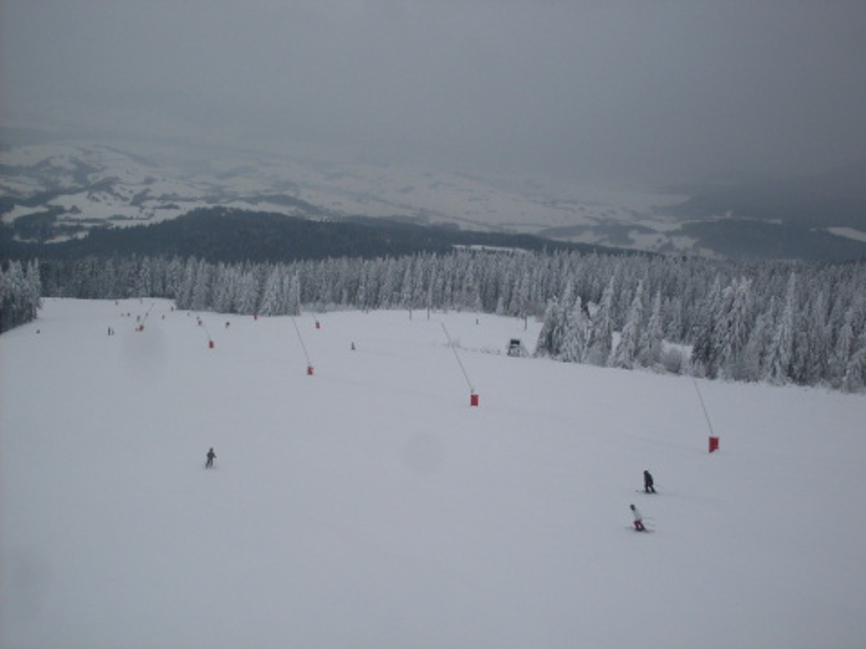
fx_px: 951
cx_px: 433
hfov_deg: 49.0
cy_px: 324
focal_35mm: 38
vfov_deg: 37.7
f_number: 8.4
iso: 80
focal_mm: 6.3
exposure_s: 1/350
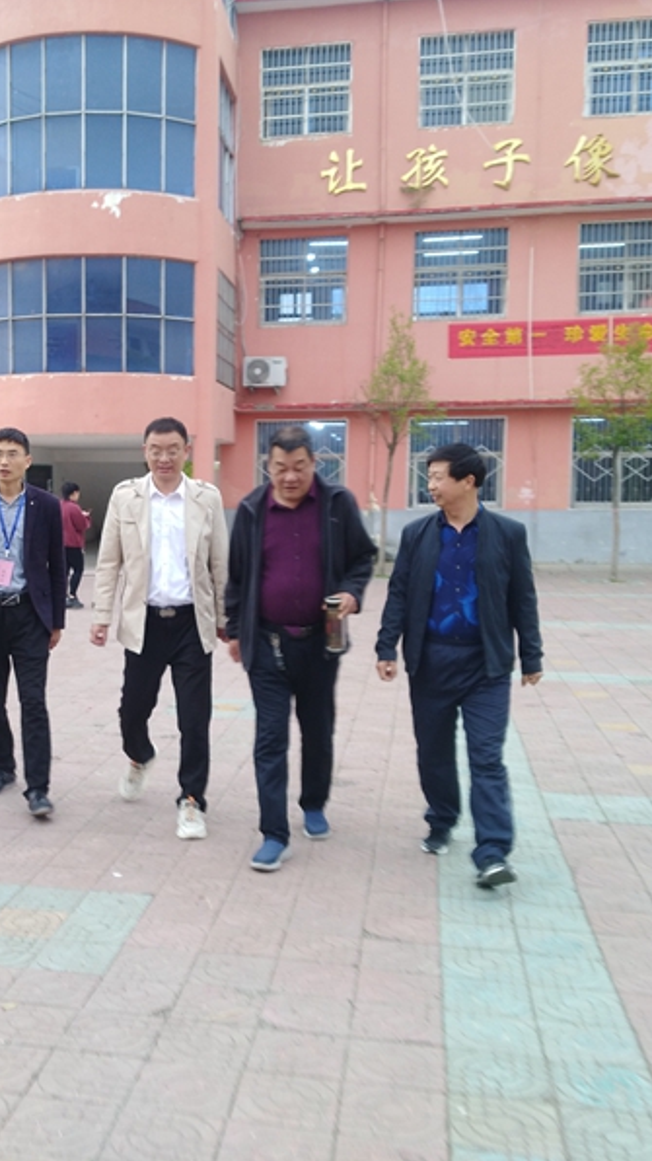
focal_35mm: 38
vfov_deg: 52.8
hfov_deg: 30.4
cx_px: 132
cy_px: 580
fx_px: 1169
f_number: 2.2
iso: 102
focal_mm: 3.83
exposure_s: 1/30
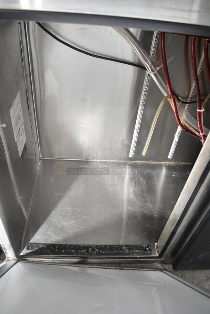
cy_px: 157
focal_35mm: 27
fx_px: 236
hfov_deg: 48.0
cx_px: 105
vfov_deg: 67.3
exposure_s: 1/30
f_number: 3.5
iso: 4000
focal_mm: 18
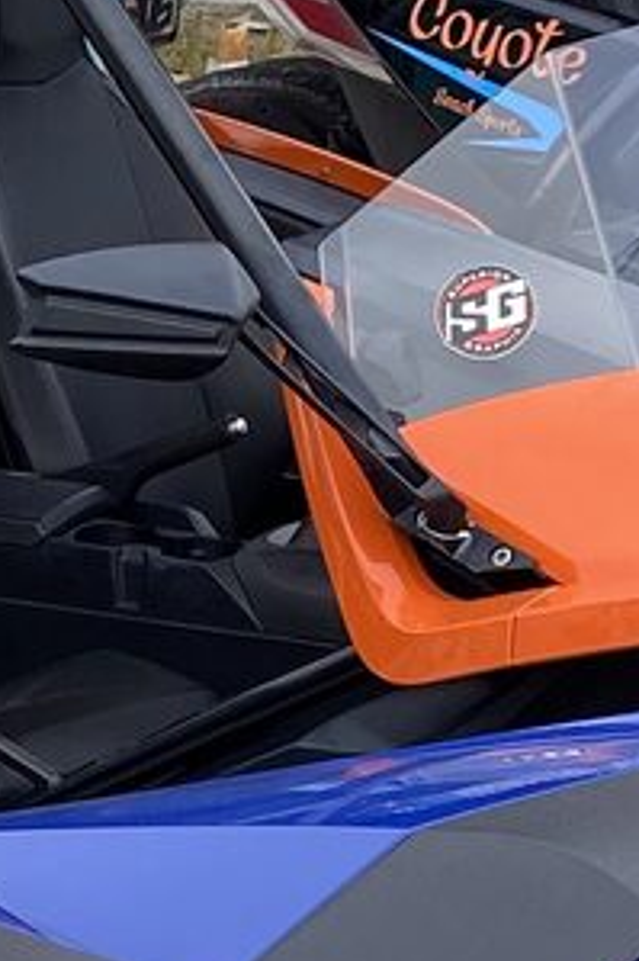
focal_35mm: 169
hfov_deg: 7.7
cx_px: -751
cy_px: 1281
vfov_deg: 11.8
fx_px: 4504
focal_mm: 4.25
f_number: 1.8
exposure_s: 1/693
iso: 32
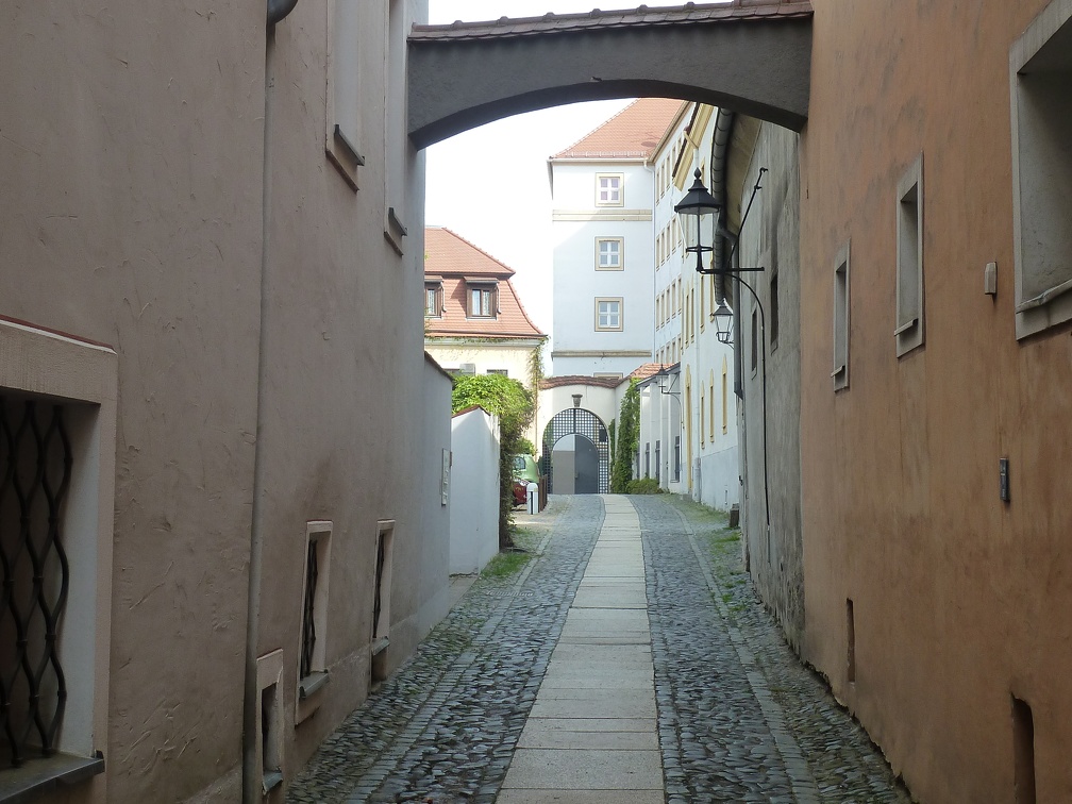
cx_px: 536
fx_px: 1363
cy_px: 402
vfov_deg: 32.9
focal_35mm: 44
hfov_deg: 42.9
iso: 125
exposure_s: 1/160
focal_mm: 7.3
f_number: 4
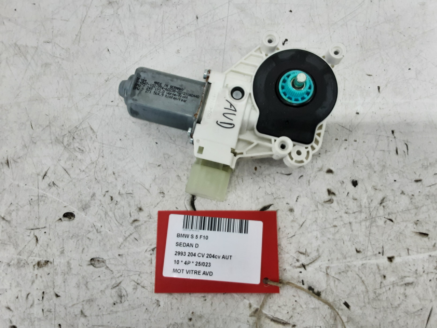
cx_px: 218
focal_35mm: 27
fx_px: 341
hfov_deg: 65.3
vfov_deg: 51.4
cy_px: 164
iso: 100
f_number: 1.9
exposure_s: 1/50
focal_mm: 2.91
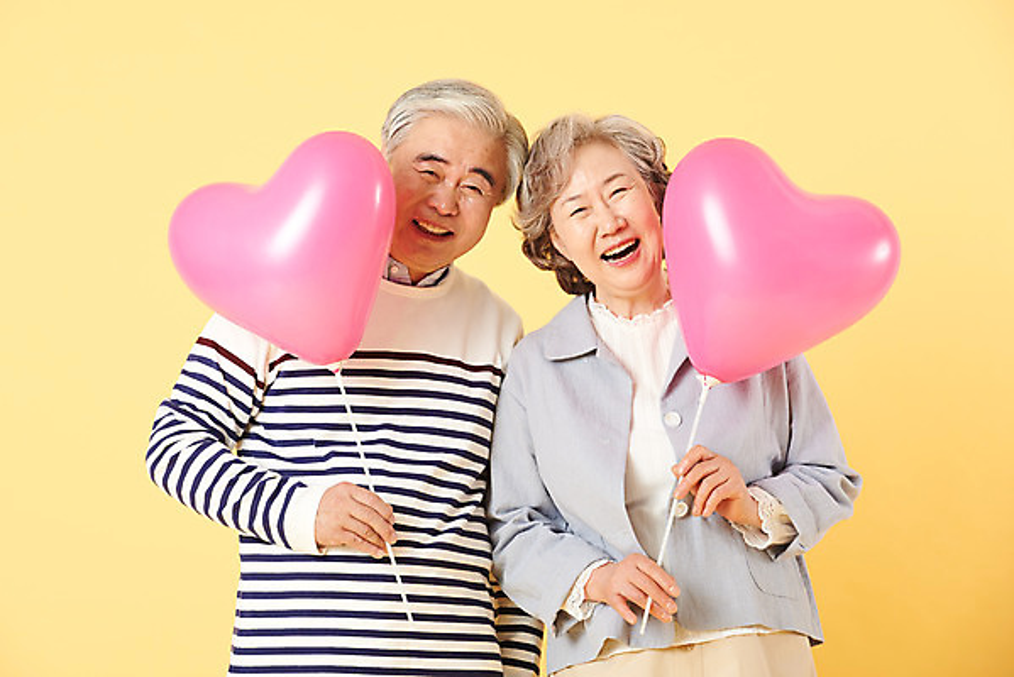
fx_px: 4086
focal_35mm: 145
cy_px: 338
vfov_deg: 9.5
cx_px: 507
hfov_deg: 14.1
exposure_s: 1/125
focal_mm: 145
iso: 100
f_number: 8
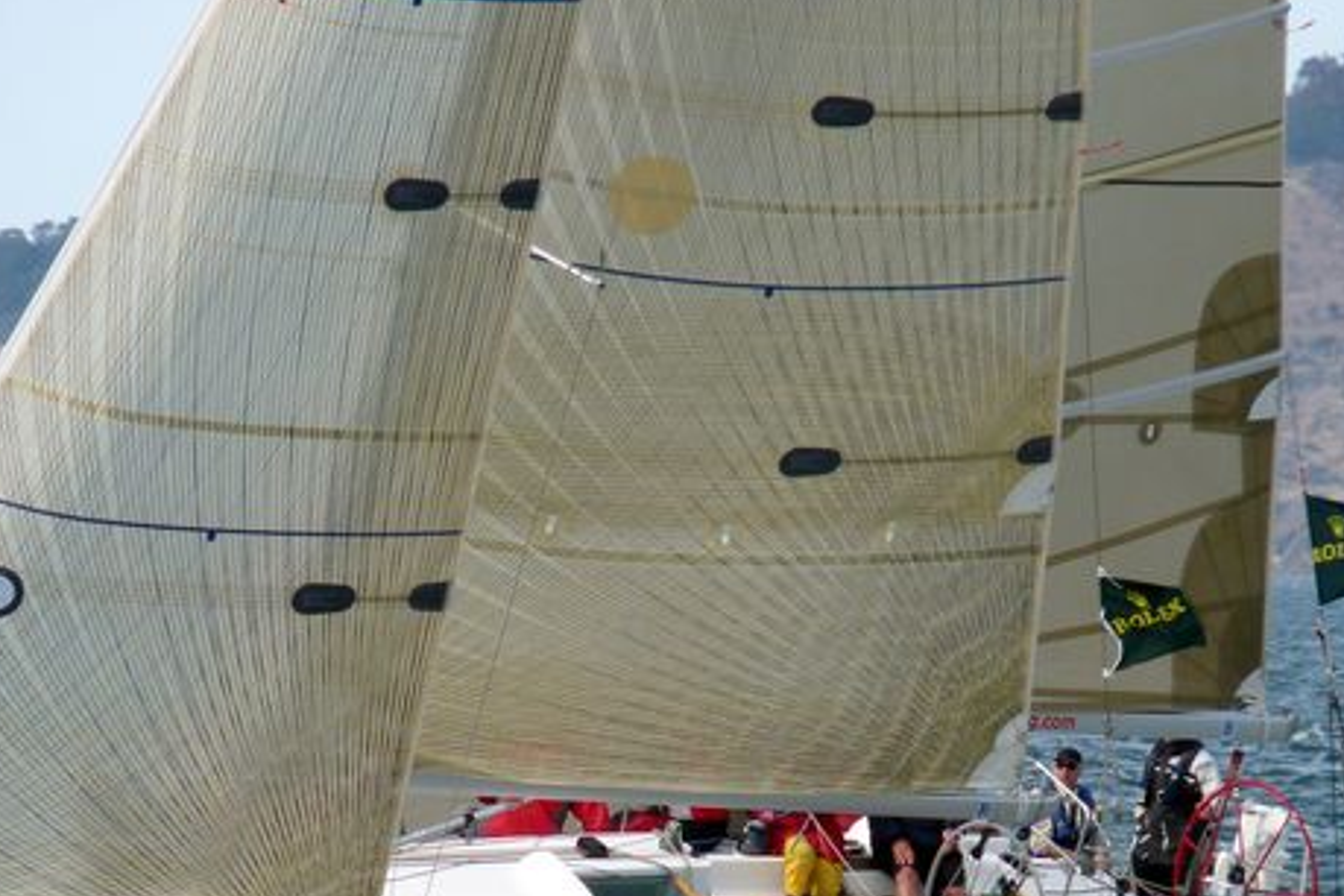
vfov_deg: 1.9
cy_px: 764
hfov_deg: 2.8
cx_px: 609
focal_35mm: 730
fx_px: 27251
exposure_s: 1/1000
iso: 125
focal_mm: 71.7
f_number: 3.7
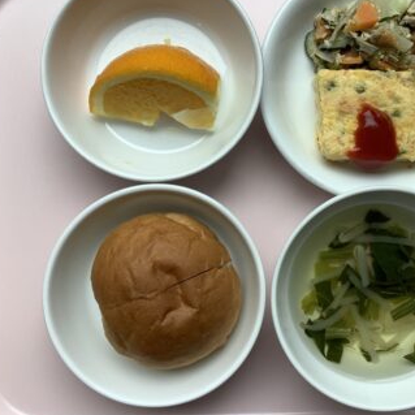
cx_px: 264
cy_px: 189
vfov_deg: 39.1
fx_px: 583
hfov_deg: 38.9
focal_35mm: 43
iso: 25
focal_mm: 3.3
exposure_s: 1/176
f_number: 2.4
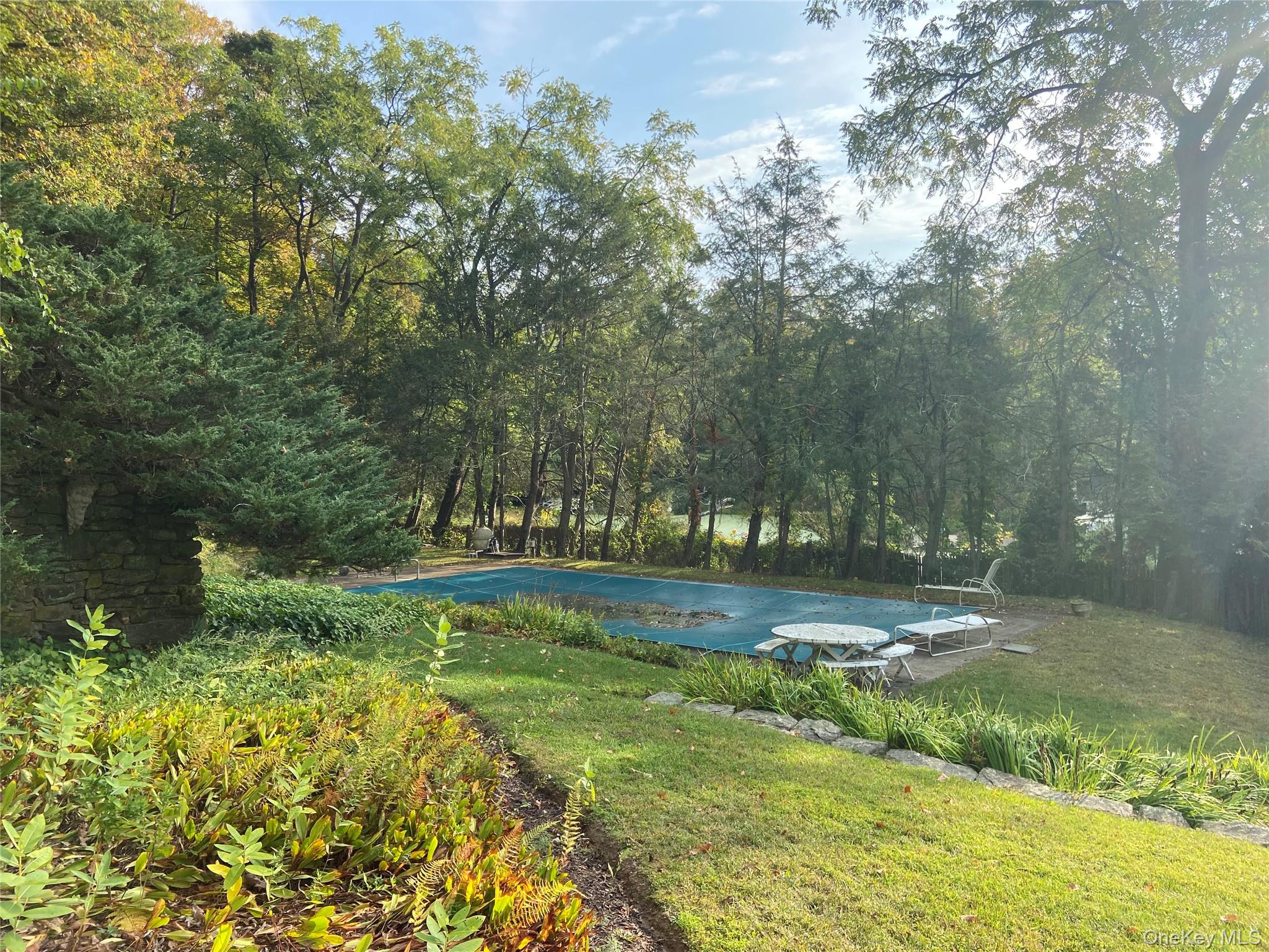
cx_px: 634
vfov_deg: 53.1
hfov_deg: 67.3
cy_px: 476
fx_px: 953
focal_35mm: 26
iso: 32
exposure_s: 1/1007
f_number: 1.8
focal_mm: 4.25
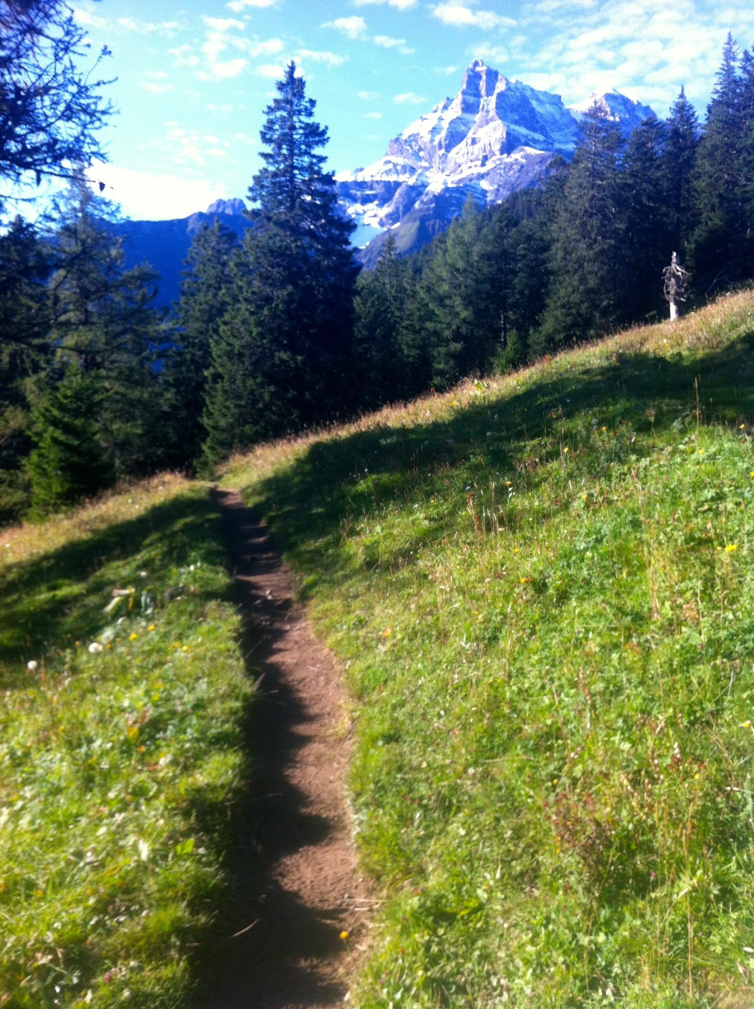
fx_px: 1019
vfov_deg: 52.7
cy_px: 504
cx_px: 377
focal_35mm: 35
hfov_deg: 40.6
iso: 80
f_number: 2.8
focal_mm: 3.85
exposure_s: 1/305
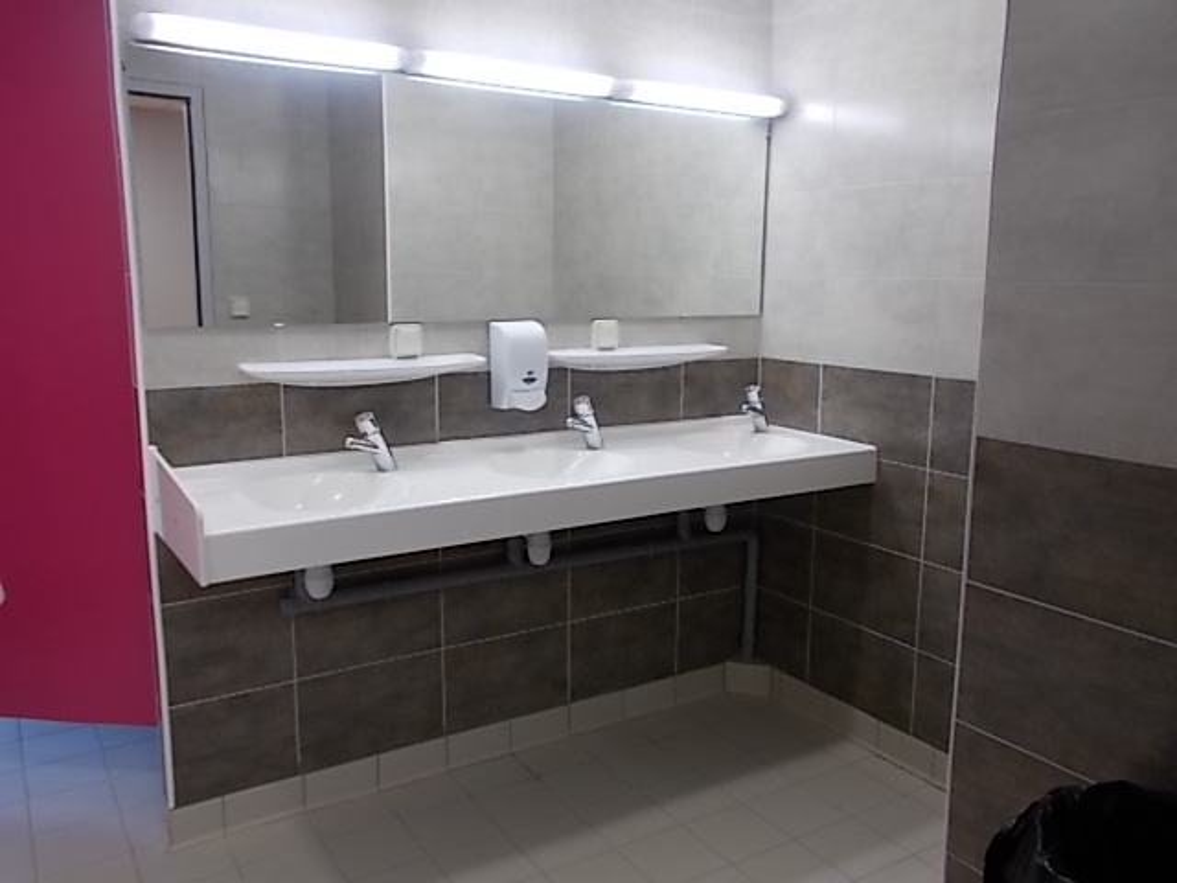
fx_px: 1020
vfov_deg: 46.8
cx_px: 588
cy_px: 442
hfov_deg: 60.0
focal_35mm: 30
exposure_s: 1/25
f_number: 3.4
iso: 100
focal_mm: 5.3
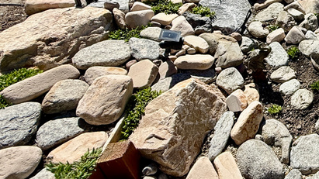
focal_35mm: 38
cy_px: -16
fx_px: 321
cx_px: 387
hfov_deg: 38.3
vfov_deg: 28.4
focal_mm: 2.22
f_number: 2.2
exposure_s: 1/1339
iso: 50
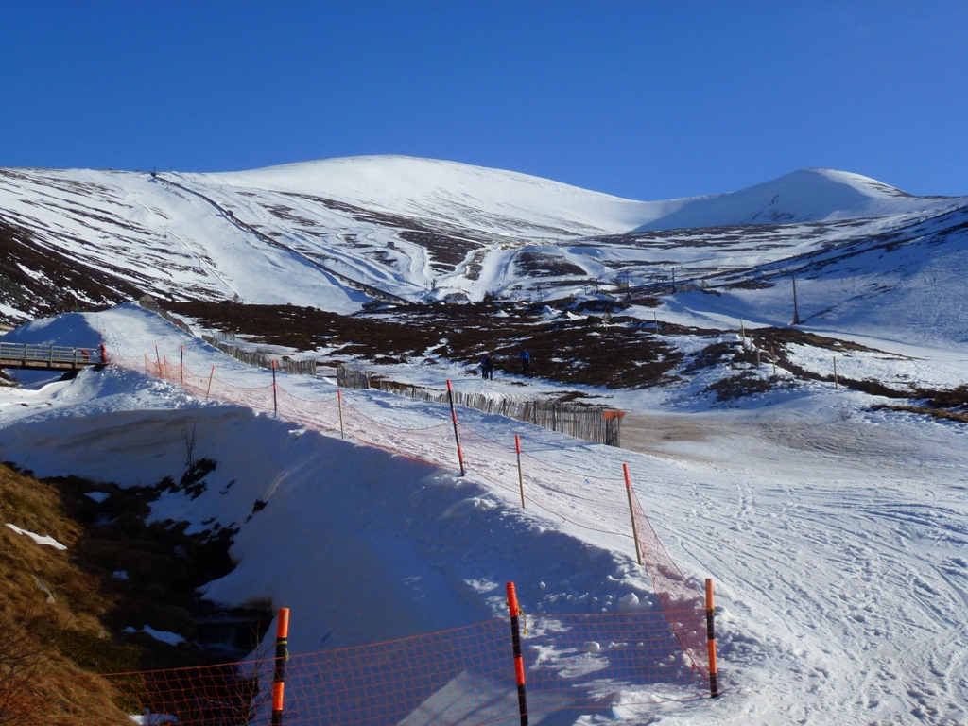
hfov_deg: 38.9
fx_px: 1370
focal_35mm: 49
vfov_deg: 29.7
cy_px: 363
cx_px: 484
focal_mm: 8.7
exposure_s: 1/1600
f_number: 4.1
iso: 100
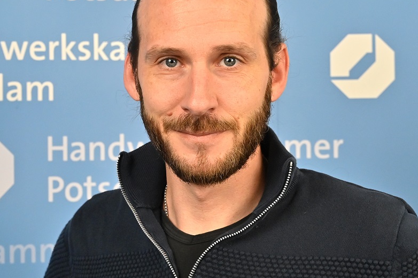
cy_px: 114
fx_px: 1357
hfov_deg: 17.5
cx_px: 152
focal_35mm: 117
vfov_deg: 11.7
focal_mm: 61
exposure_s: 1/200
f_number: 8
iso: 1600
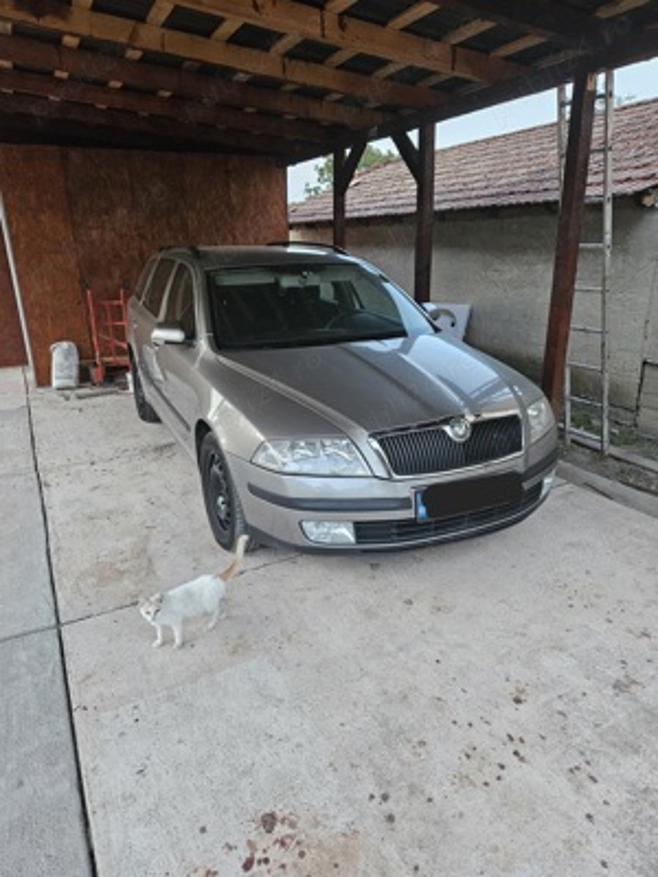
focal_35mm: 23
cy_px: 438
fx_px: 583
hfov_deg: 58.9
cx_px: 329
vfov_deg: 73.9
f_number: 1.8
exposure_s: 1/100
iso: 1000
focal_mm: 5.4
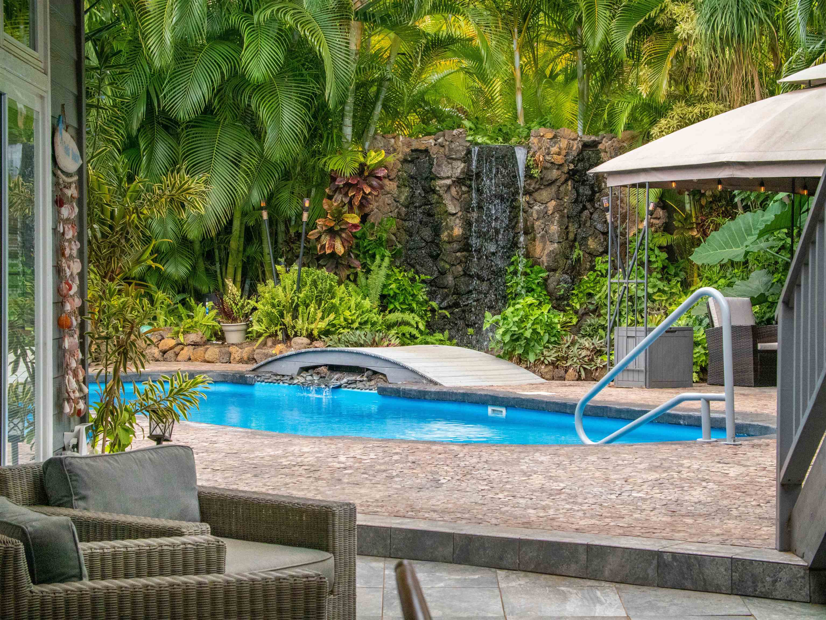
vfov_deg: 16.8
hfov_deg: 22.2
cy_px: 310
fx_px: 2101
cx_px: 413
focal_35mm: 88
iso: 3200
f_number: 8
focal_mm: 44
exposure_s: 1/250
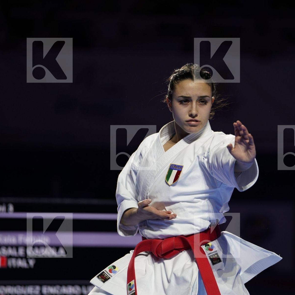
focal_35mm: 256
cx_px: 217
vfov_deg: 6.8
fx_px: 2468
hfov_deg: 6.8
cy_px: 148
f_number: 2.8
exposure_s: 1/500
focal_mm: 200
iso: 640
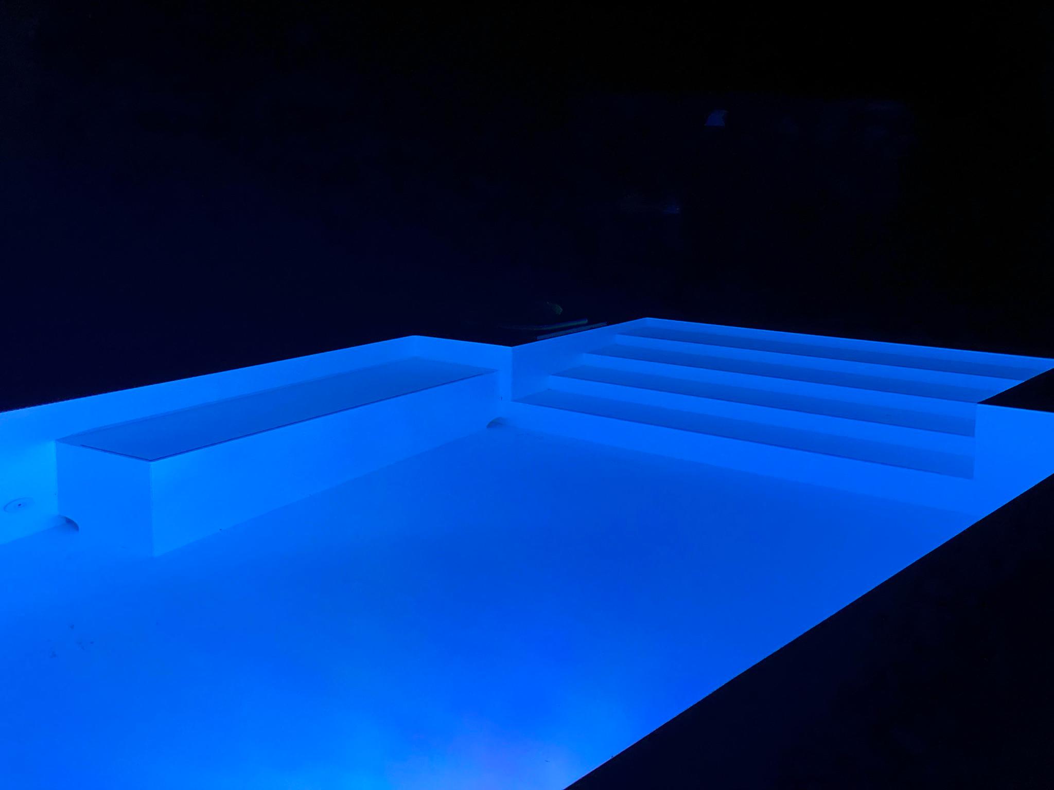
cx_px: 527
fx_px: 1583
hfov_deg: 36.8
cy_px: 395
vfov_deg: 28.0
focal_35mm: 52
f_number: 2
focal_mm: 6
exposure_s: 1/35
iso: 640
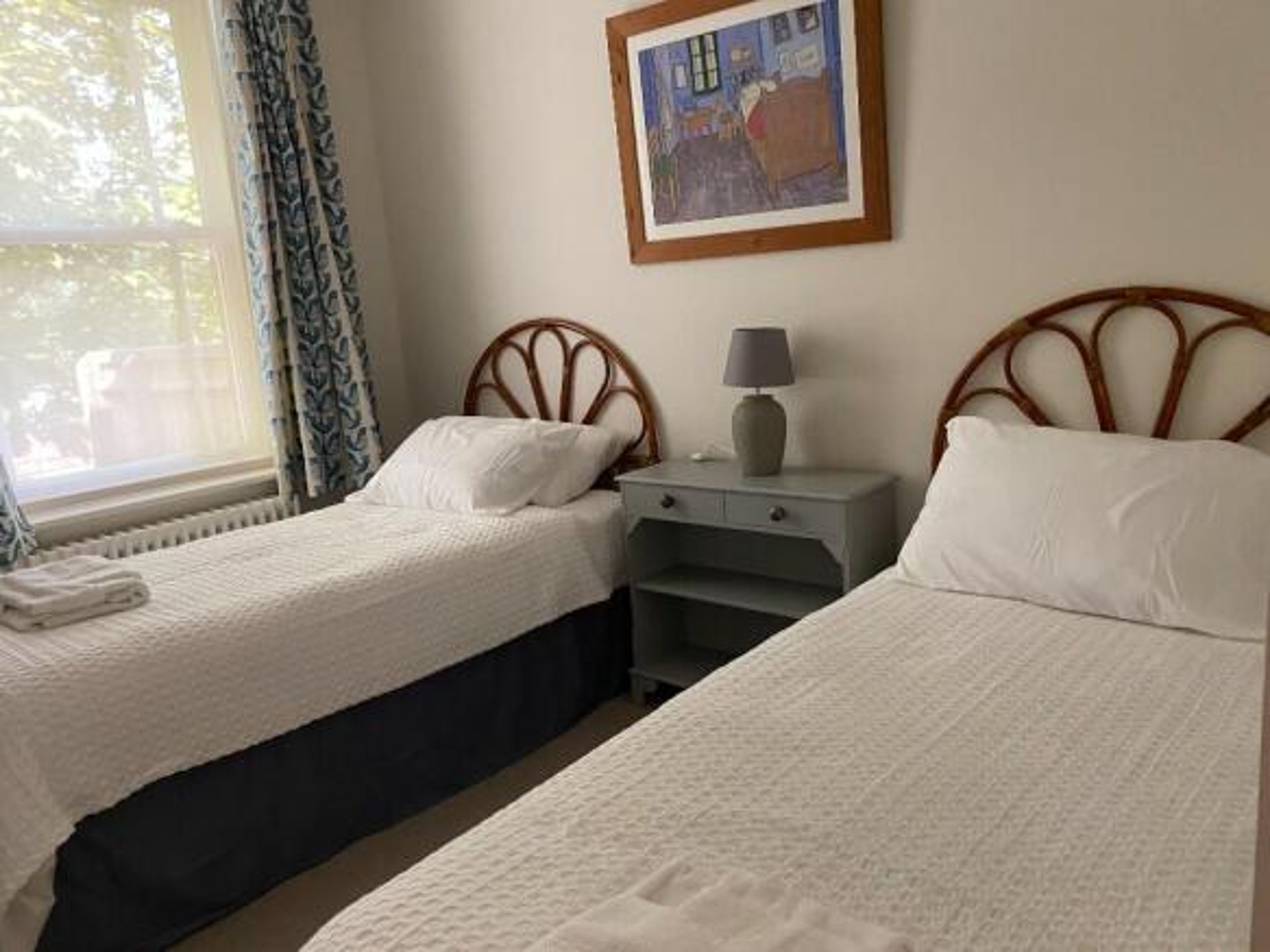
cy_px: 476
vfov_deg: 53.0
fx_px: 954
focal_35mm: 26
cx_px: 635
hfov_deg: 67.3
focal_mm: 4.25
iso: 400
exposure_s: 1/60
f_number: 1.8
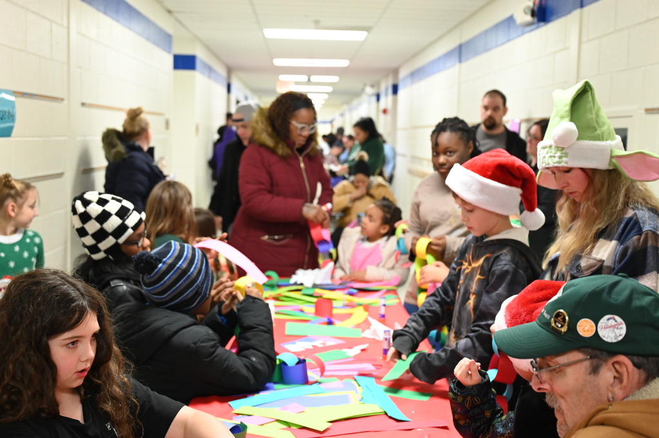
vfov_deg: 31.1
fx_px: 786
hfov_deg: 45.5
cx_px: 330
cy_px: 219
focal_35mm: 43
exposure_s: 1/125
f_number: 4
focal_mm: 43
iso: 3200
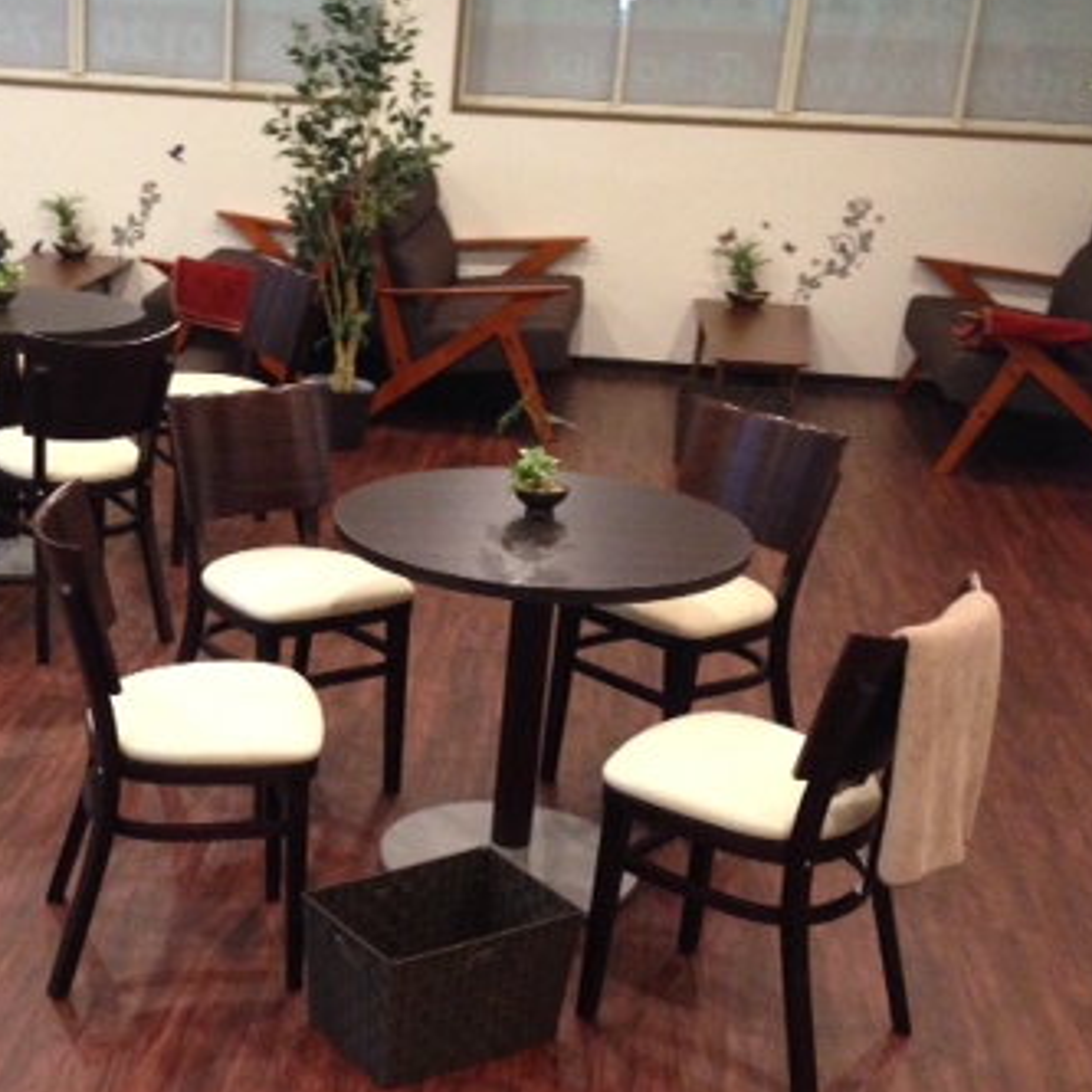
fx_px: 1999
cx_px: 239
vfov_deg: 30.4
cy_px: 682
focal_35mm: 56
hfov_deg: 29.9
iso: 320
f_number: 2.4
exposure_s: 1/20
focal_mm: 4.12
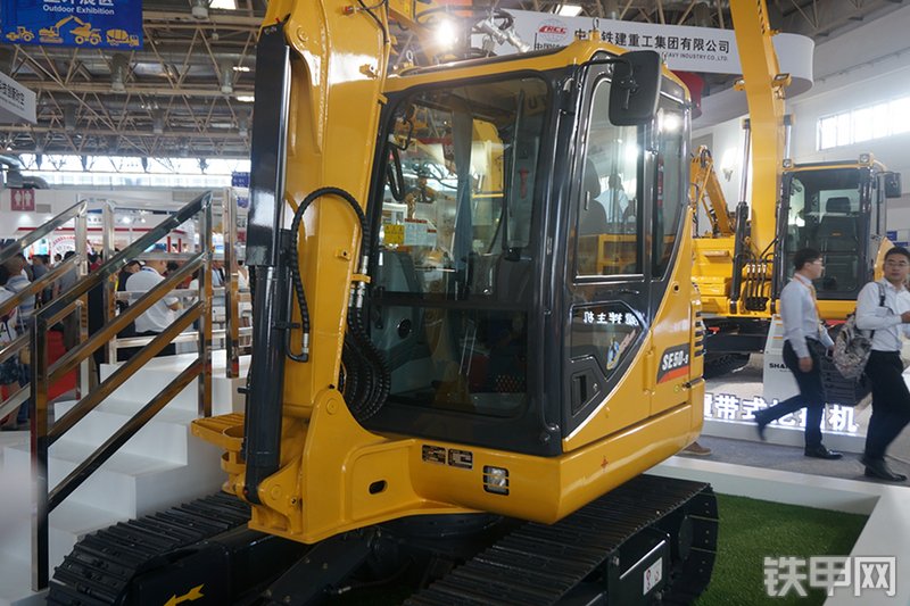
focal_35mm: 32
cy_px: 303
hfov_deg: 59.5
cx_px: 455
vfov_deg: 41.7
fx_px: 796
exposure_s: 1/60
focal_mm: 21
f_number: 4
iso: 320
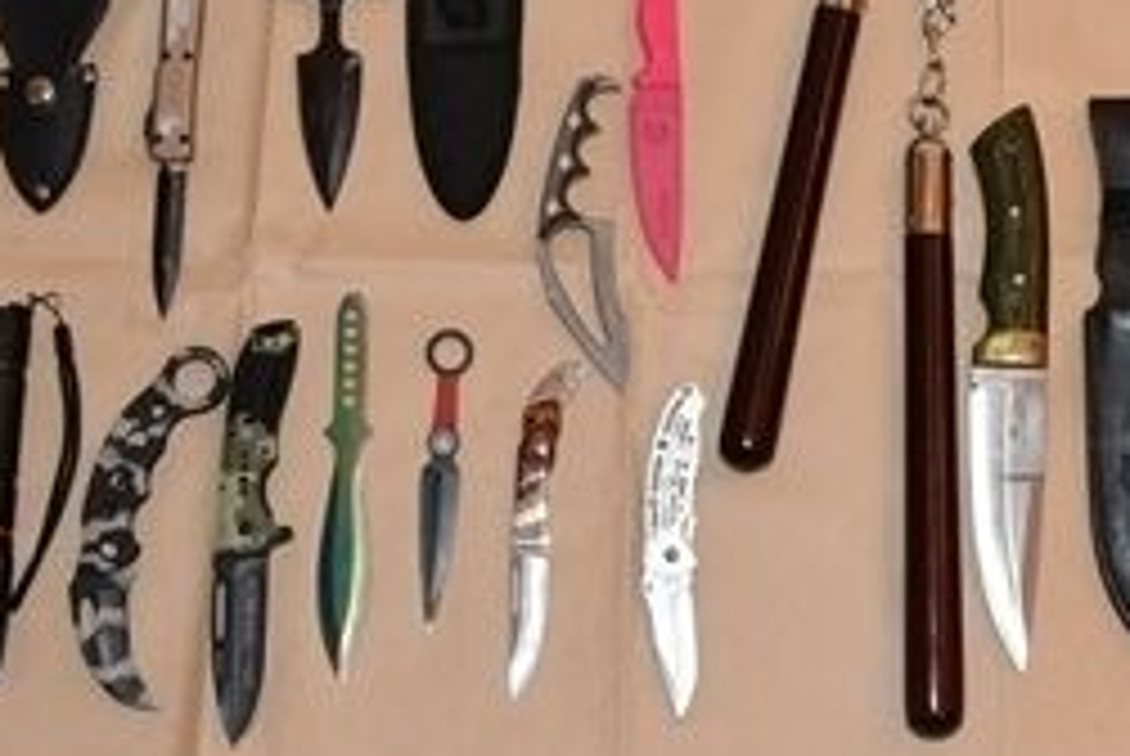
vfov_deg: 16.0
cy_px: -9
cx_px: 612
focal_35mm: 84
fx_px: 2640
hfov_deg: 24.2
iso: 1000
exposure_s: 1/60
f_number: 4
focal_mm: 35
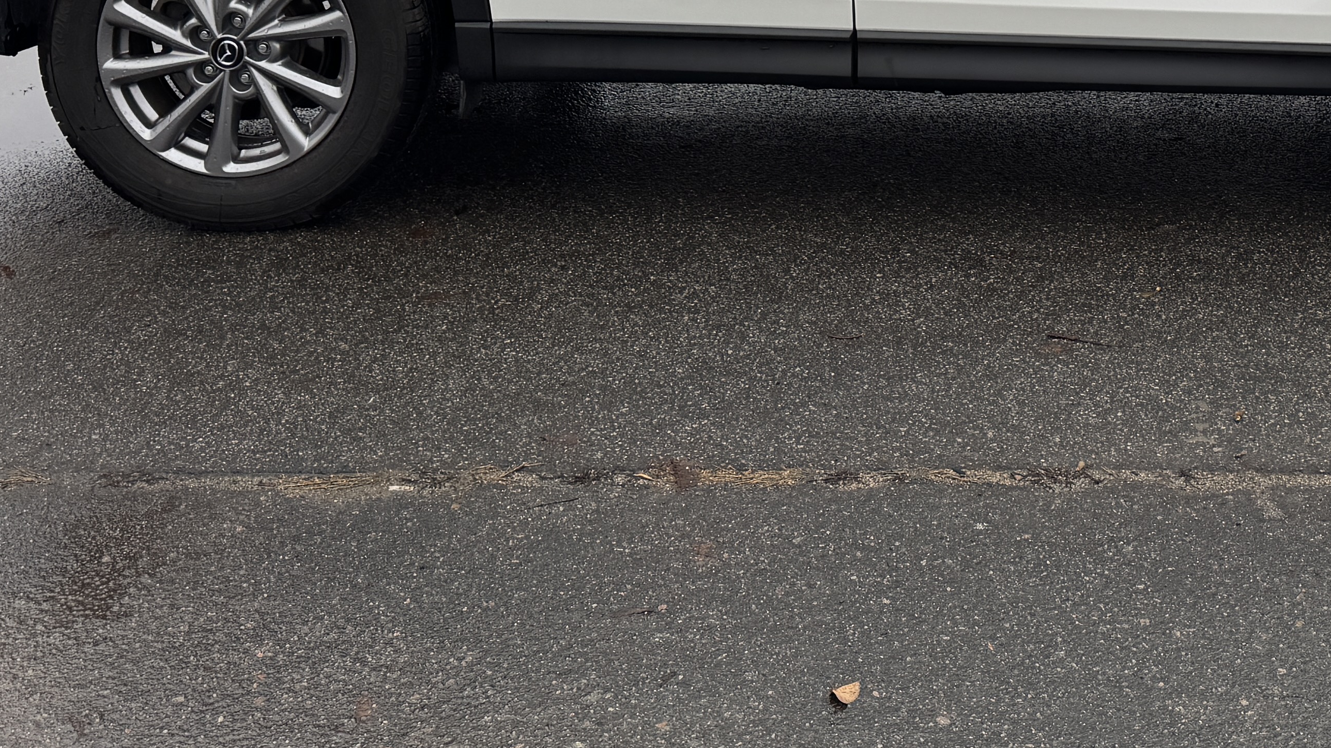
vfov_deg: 19.3
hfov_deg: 35.4
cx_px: 970
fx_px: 2047
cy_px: -192
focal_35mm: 58
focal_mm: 6.76
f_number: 1.78
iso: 80
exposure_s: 1/535
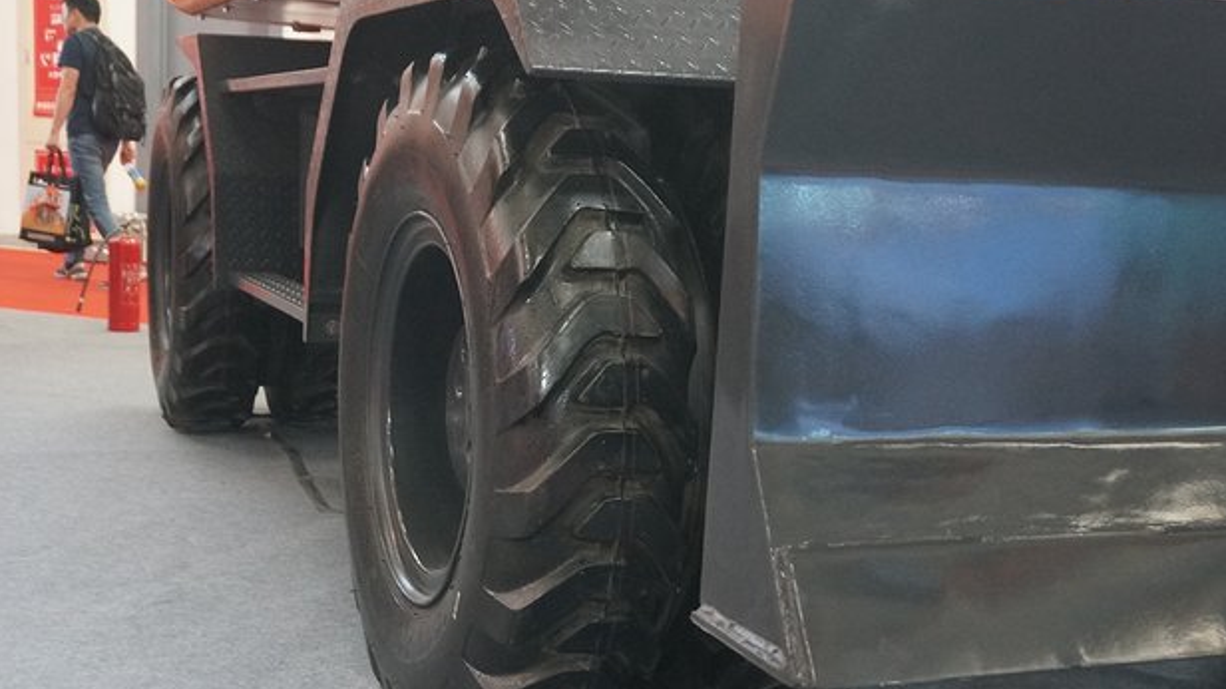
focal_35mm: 49
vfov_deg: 24.3
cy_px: 471
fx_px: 1592
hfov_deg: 42.1
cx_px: 589
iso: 2000
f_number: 4.5
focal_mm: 24
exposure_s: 1/60
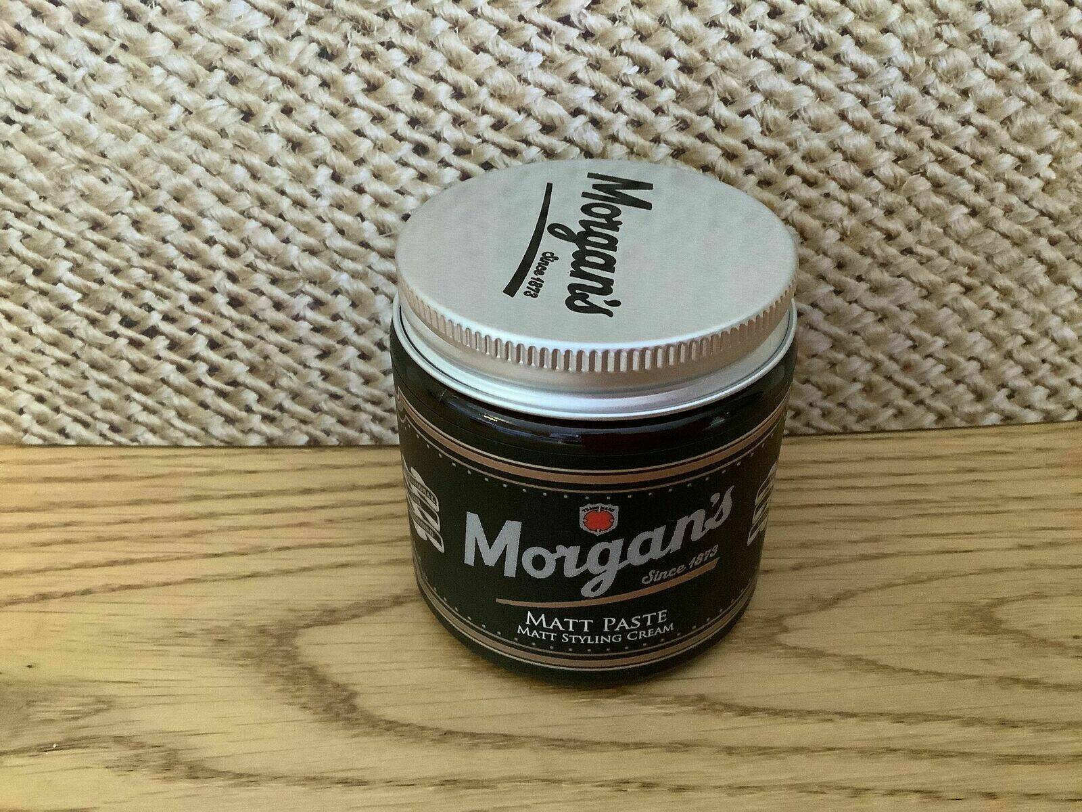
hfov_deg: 58.4
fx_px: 969
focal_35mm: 31
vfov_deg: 45.4
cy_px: 406
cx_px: 541
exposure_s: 1/25
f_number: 2.4
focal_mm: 3.3
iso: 640
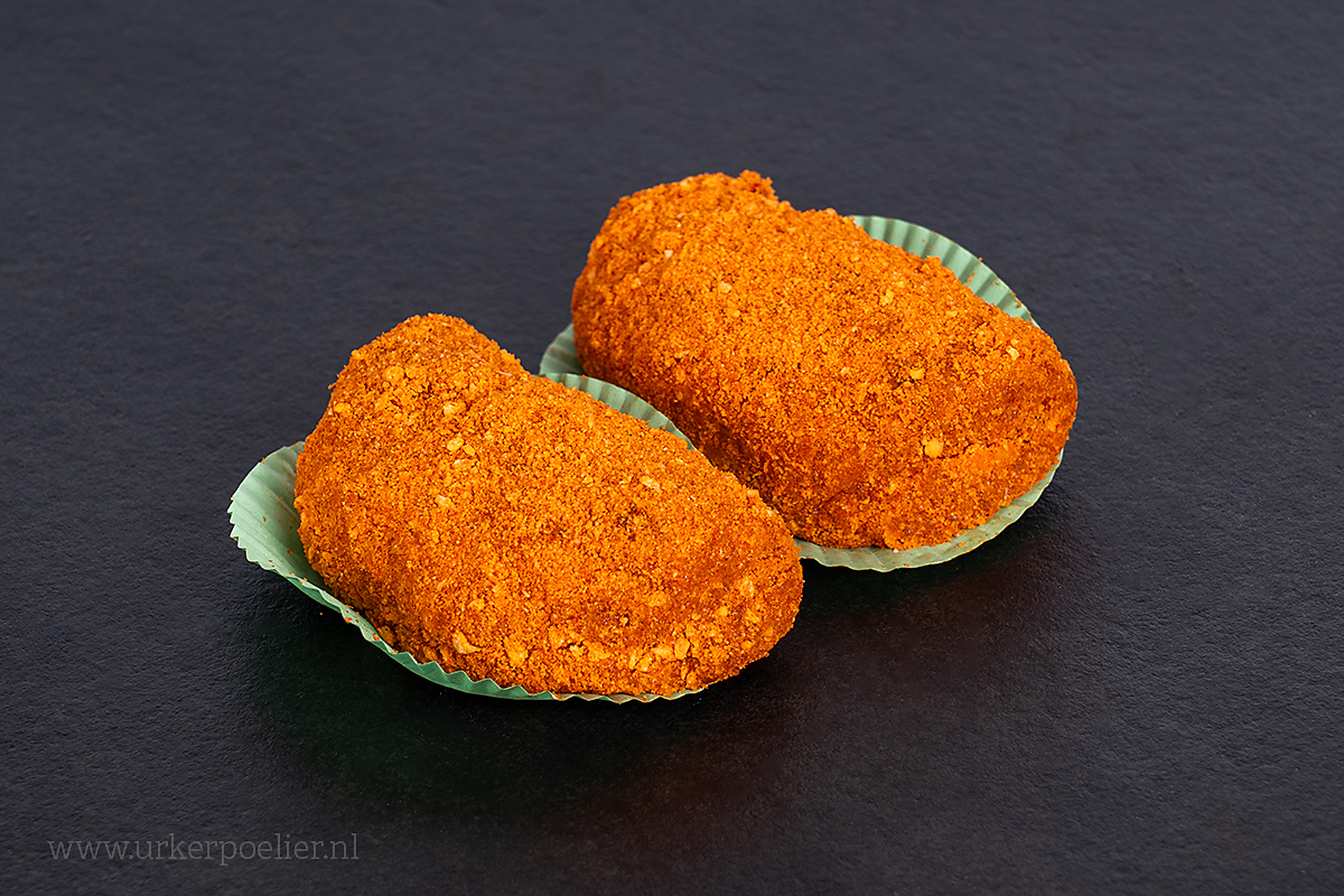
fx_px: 3920
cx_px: 672
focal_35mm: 105
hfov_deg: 19.5
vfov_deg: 13.0
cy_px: 448
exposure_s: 1/160
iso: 100
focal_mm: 105
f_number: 9
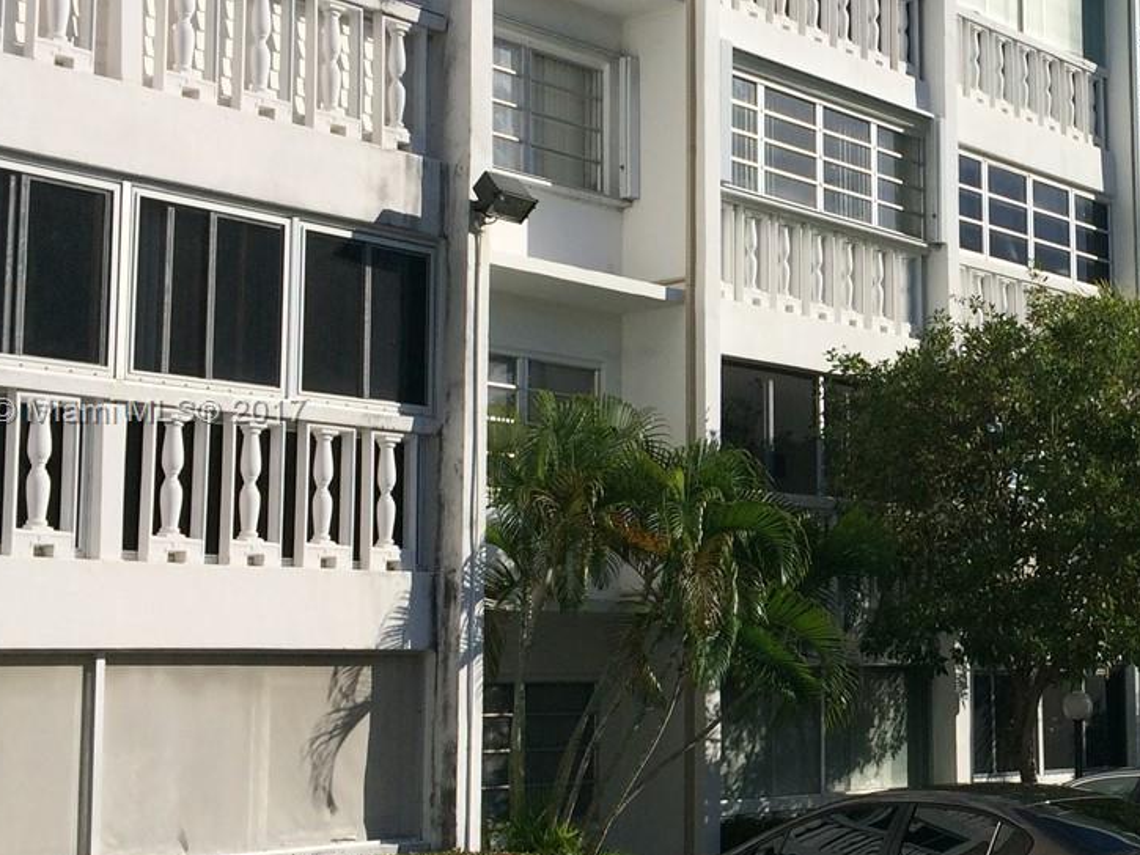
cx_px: 1060
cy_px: 413
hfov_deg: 28.9
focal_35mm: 64
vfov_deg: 22.9
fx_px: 2108
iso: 32
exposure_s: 1/4566
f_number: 2.2
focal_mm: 4.15
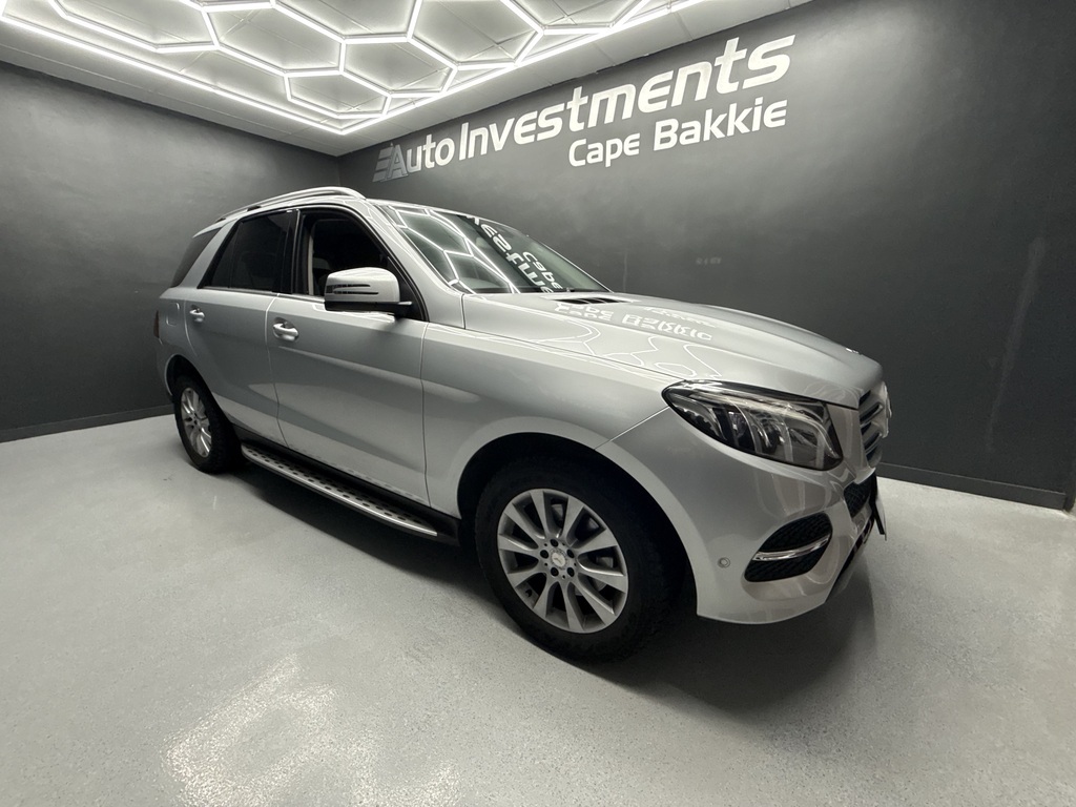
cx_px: 538
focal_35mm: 14
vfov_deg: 85.7
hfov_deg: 102.1
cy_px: 404
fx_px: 435
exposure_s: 1/100
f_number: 2.2
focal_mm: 2.22
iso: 160
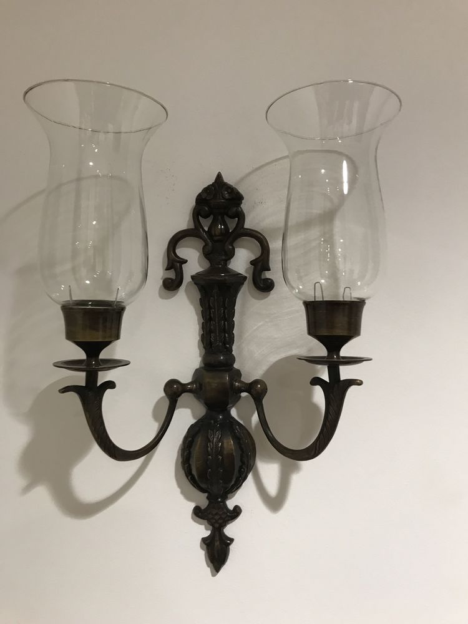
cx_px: 234
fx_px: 505
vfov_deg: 63.4
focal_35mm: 28
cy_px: 312
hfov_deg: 49.7
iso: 40
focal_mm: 3.99
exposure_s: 1/17
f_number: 1.8
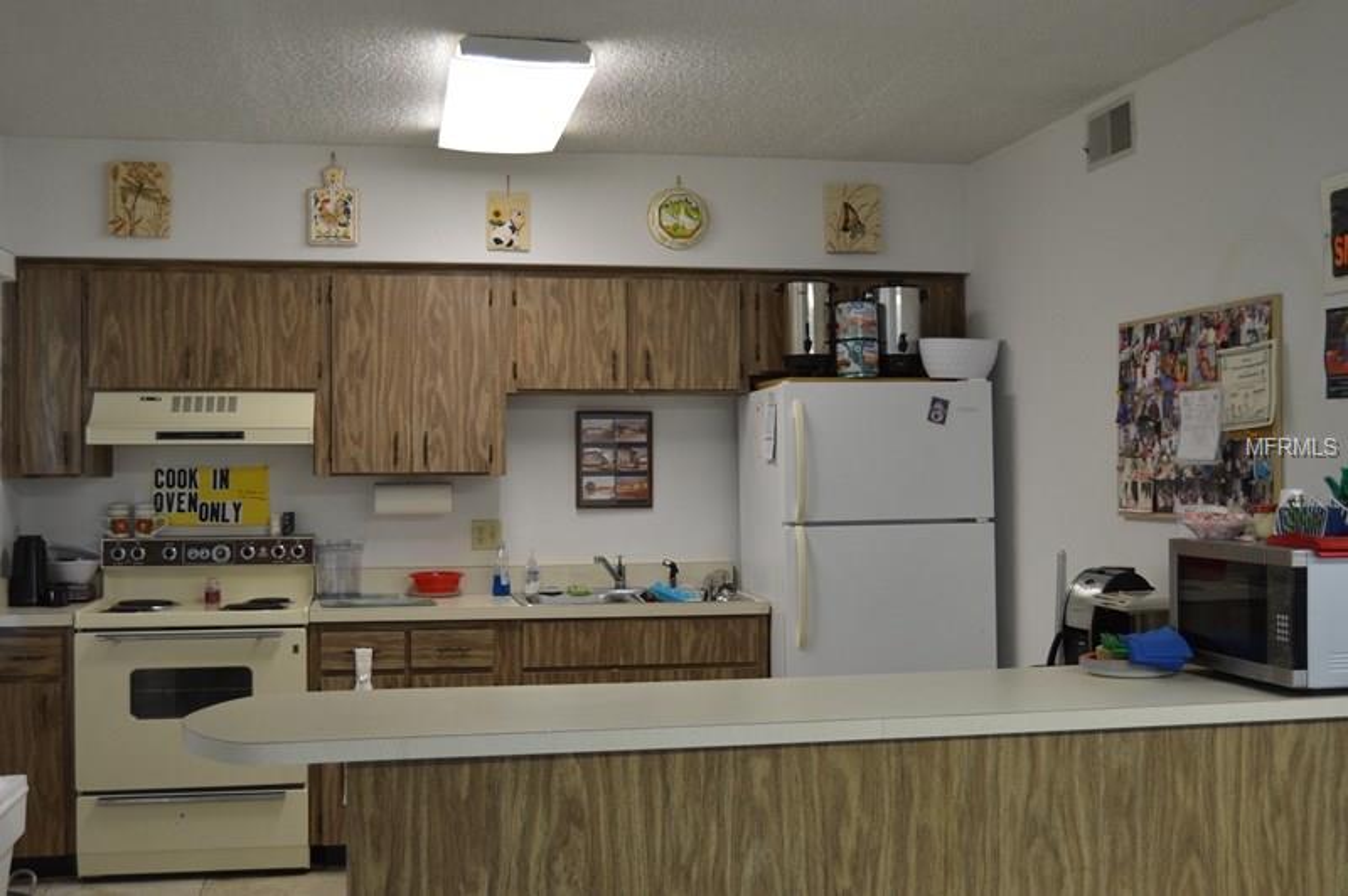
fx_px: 1571
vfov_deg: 31.8
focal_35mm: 42
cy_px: 448
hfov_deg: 46.4
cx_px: 674
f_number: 4.2
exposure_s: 1/80
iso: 400
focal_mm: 28
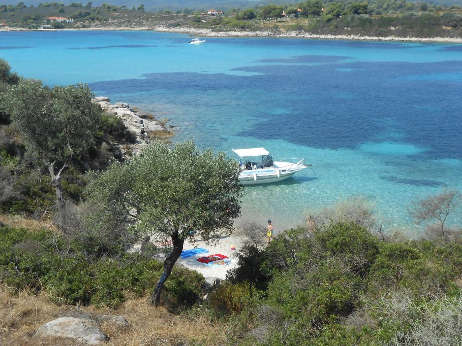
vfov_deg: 32.9
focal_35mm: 44
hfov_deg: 42.9
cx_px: 231
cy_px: 173
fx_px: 587
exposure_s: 1/640
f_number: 4.5
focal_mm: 7.8
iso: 80
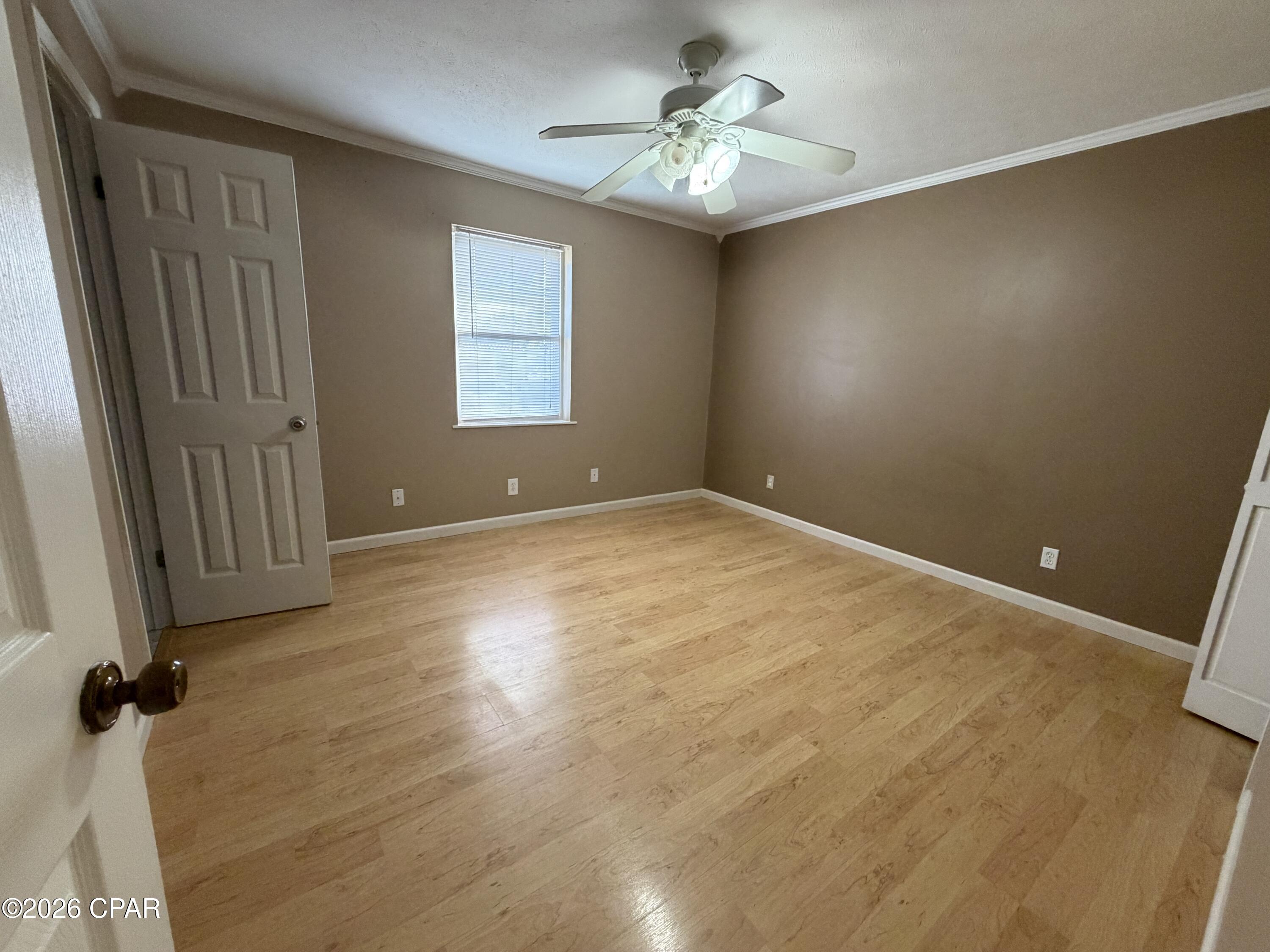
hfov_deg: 102.1
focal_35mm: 14
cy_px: 476
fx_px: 514
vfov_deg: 85.7
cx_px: 635
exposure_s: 1/60
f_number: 2.2
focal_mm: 2.22
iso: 400
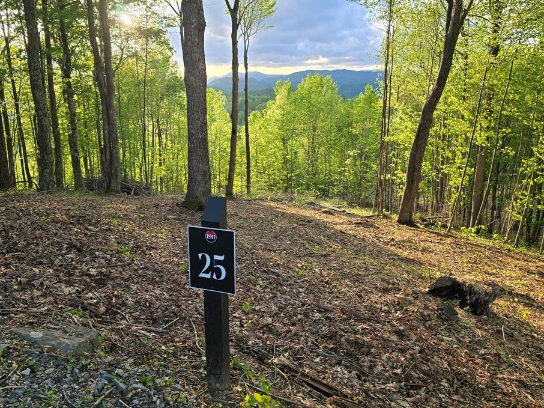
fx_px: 408
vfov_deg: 52.9
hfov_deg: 67.2
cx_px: 247
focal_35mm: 26
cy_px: 178
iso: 20
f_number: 1.7
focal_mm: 6.3
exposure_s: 1/180
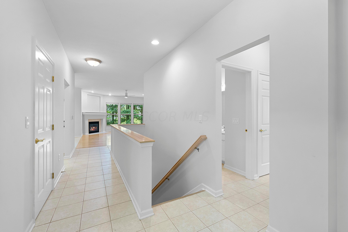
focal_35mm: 15
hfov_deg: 100.4
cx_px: 174
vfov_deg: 77.4
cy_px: 116
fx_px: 145
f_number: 9
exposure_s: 1/2.5
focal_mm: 15
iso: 640
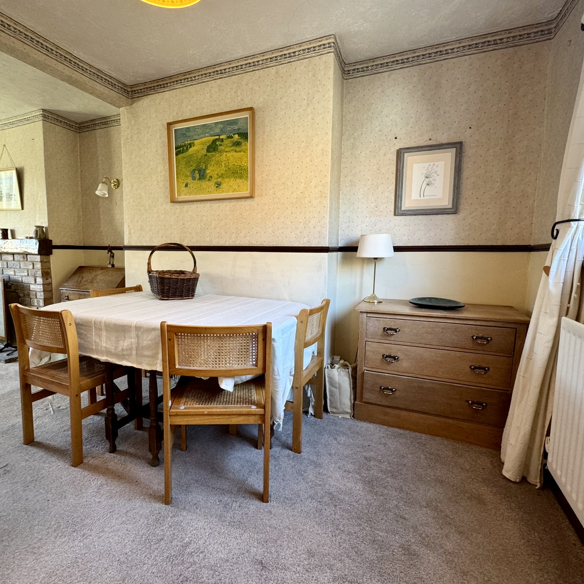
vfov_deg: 84.0
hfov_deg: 83.6
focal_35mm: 17
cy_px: 290
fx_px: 324
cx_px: 256
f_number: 2.2
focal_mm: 2.22
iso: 160
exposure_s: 1/50
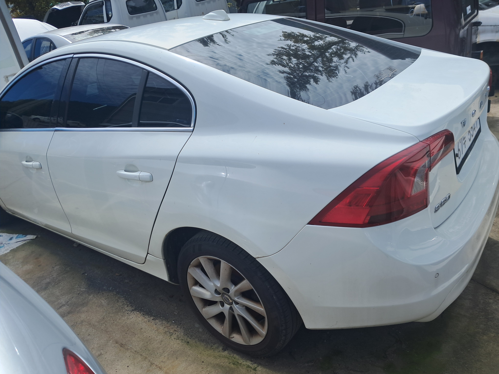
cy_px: 187
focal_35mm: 27
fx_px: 389
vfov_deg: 51.4
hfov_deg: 65.3
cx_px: 250
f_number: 1.8
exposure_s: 1/1078
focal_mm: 4
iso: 50
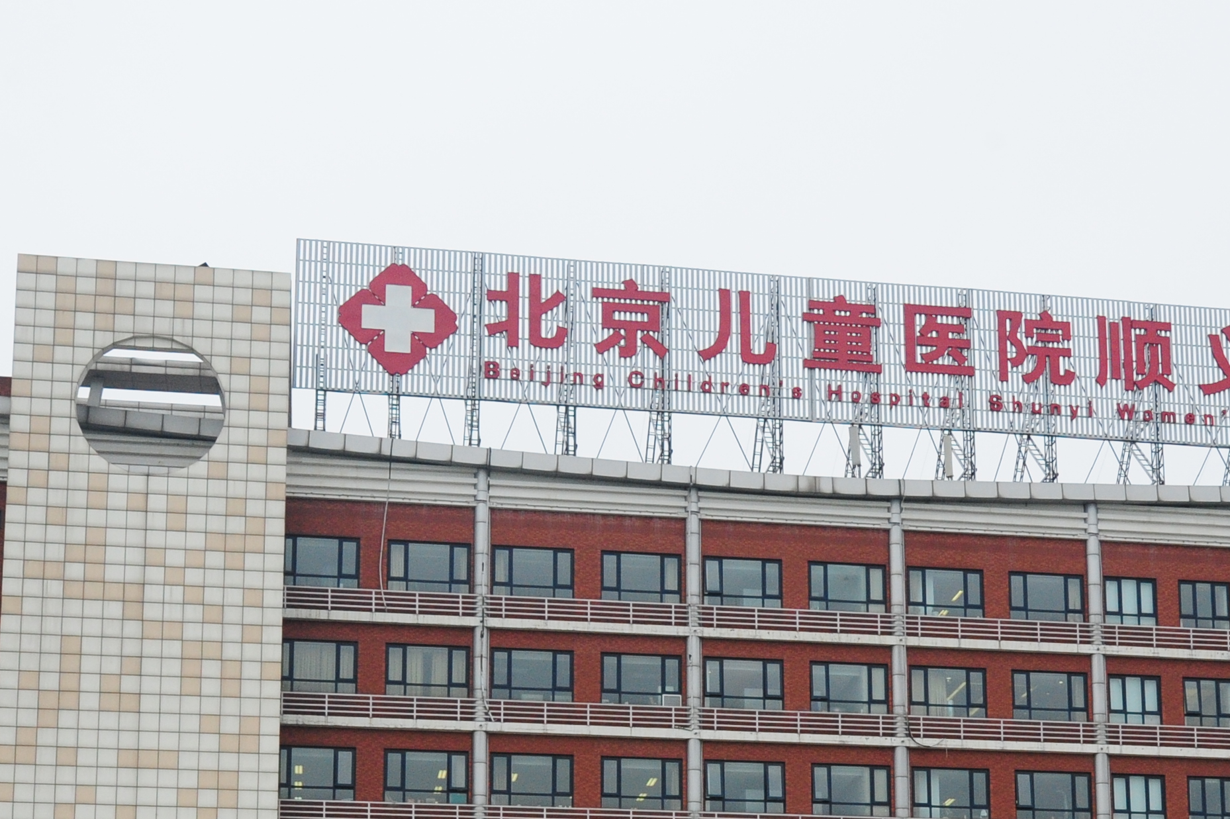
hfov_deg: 28.4
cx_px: 763
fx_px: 2425
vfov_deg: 18.5
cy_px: 880
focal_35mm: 71
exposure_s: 1/320
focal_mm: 31
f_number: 9
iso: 1600
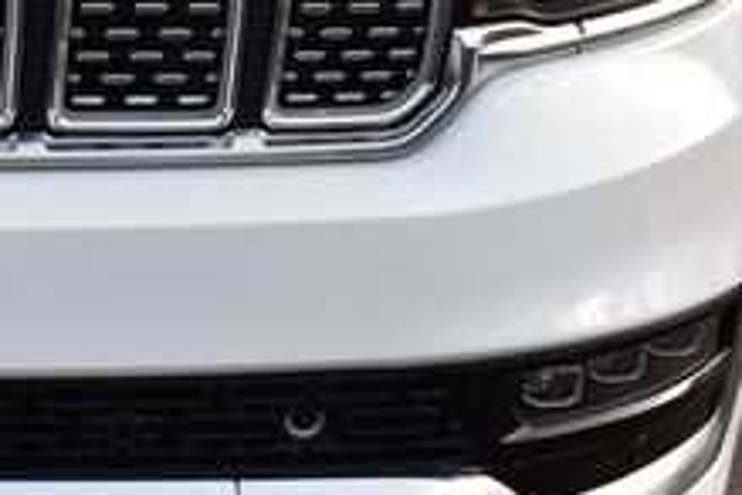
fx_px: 2256
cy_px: 315
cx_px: -325
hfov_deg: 17.1
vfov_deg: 12.5
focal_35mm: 109
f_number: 7.1
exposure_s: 1/30
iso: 400
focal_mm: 25
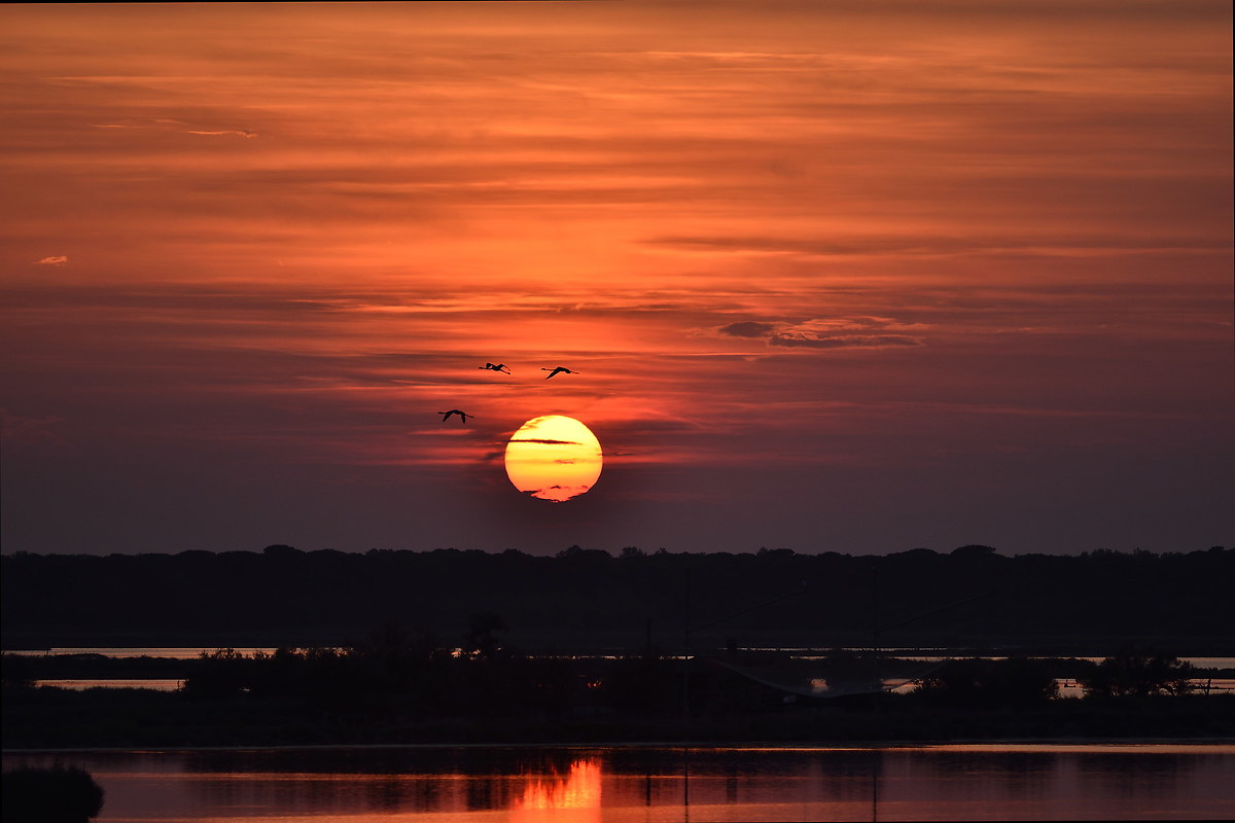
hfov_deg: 6.9
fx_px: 10291
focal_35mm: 300
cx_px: 618
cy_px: 412
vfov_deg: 4.6
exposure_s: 1/800
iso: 125
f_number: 4
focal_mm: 200
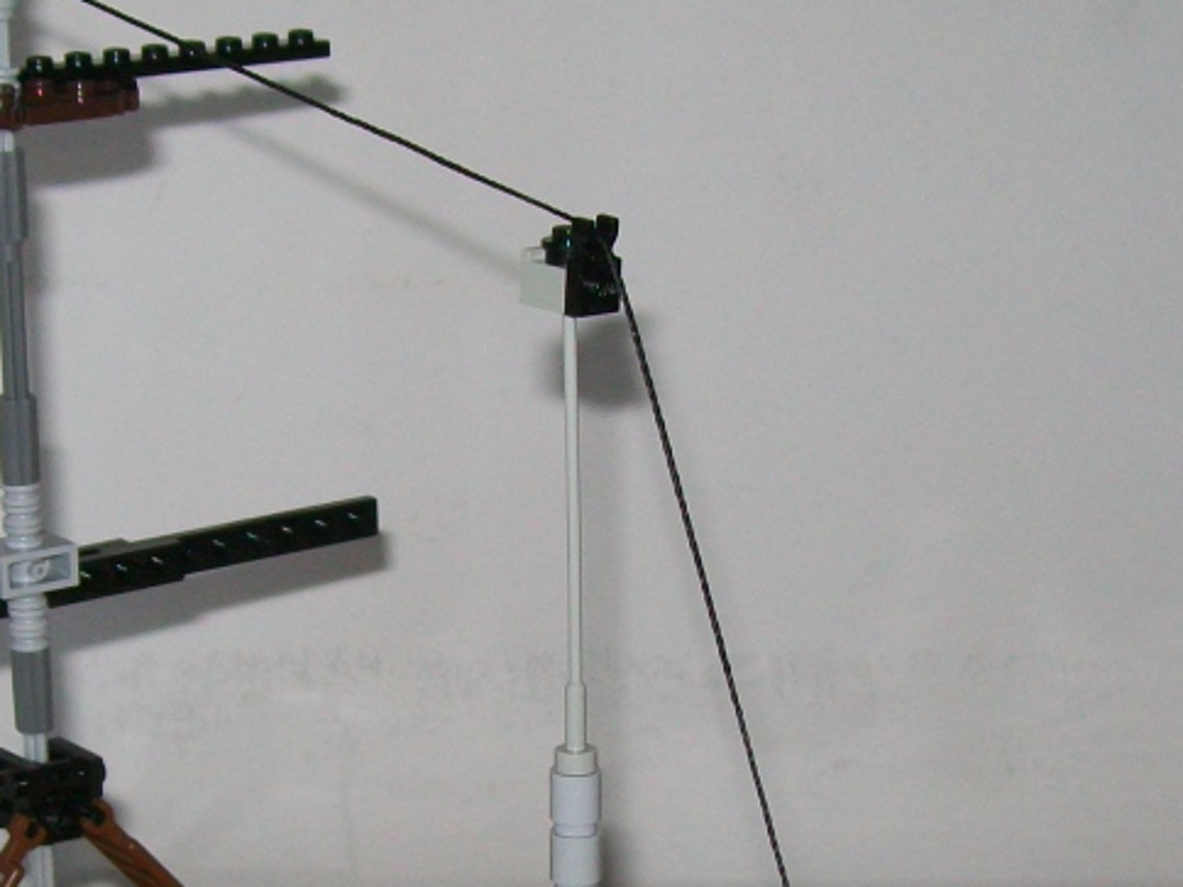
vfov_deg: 16.1
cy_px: 872
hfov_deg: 21.7
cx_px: 420
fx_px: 3076
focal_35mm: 90
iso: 64
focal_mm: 6.1
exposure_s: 1/60
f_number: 2.7
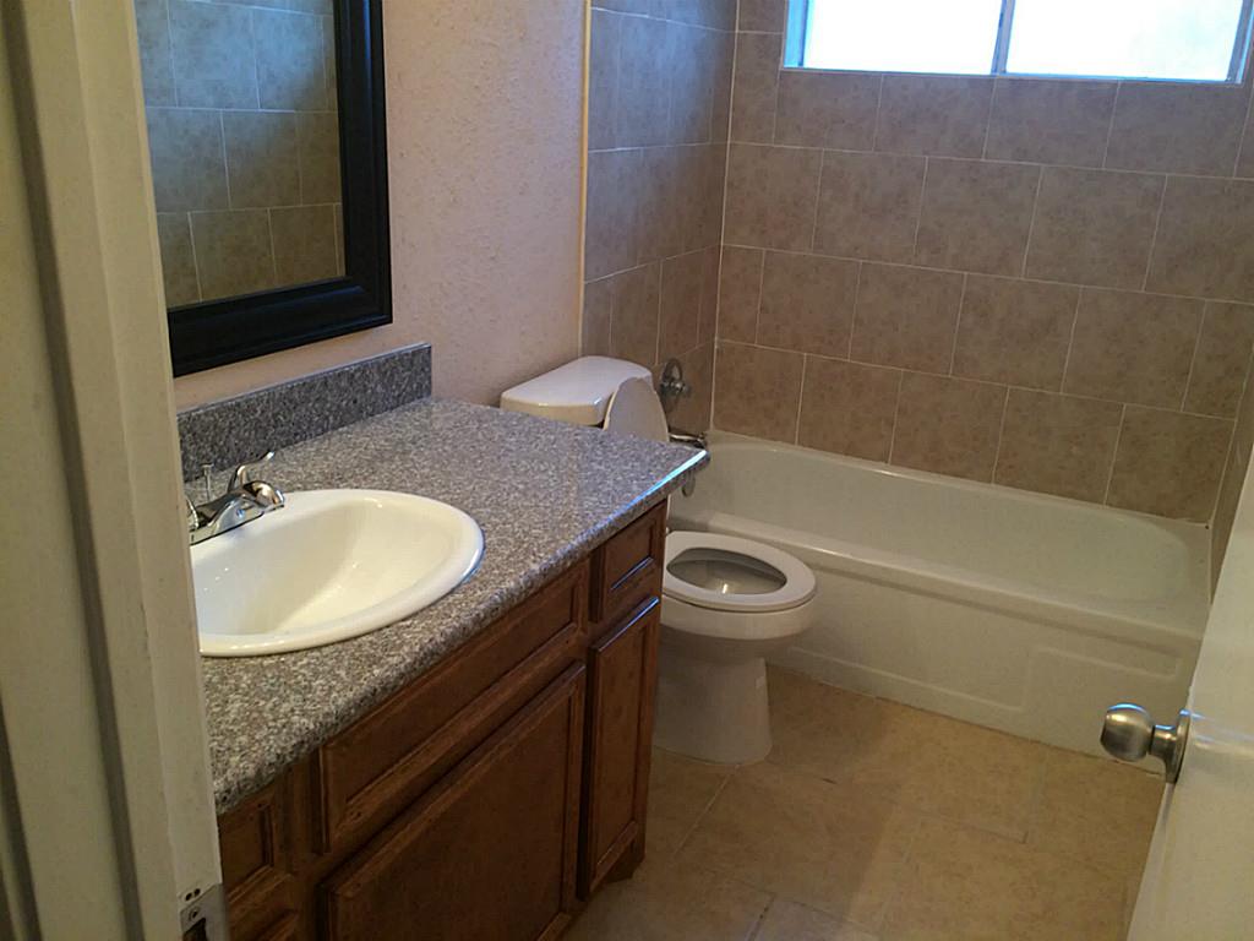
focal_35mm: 29
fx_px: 1051
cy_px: 470
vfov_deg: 48.2
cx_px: 627
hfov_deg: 61.7
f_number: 2.2
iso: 160
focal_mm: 4.15
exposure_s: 1/30
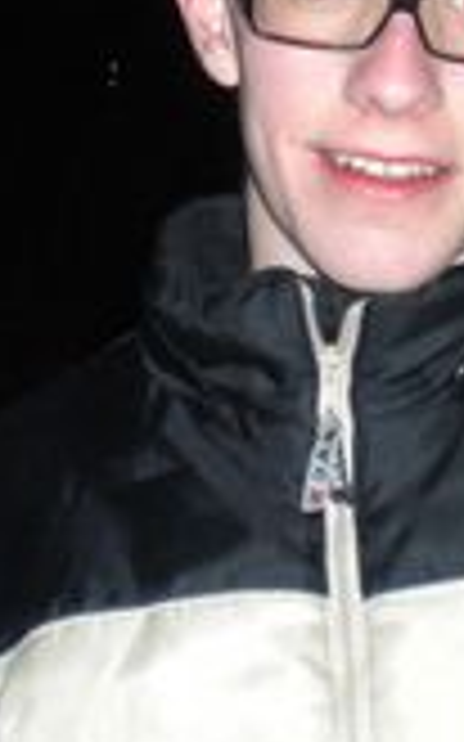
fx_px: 2471
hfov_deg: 10.7
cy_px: 101
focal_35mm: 122
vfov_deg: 16.9
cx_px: 140
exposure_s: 1/60
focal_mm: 6.3
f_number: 3.1
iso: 200
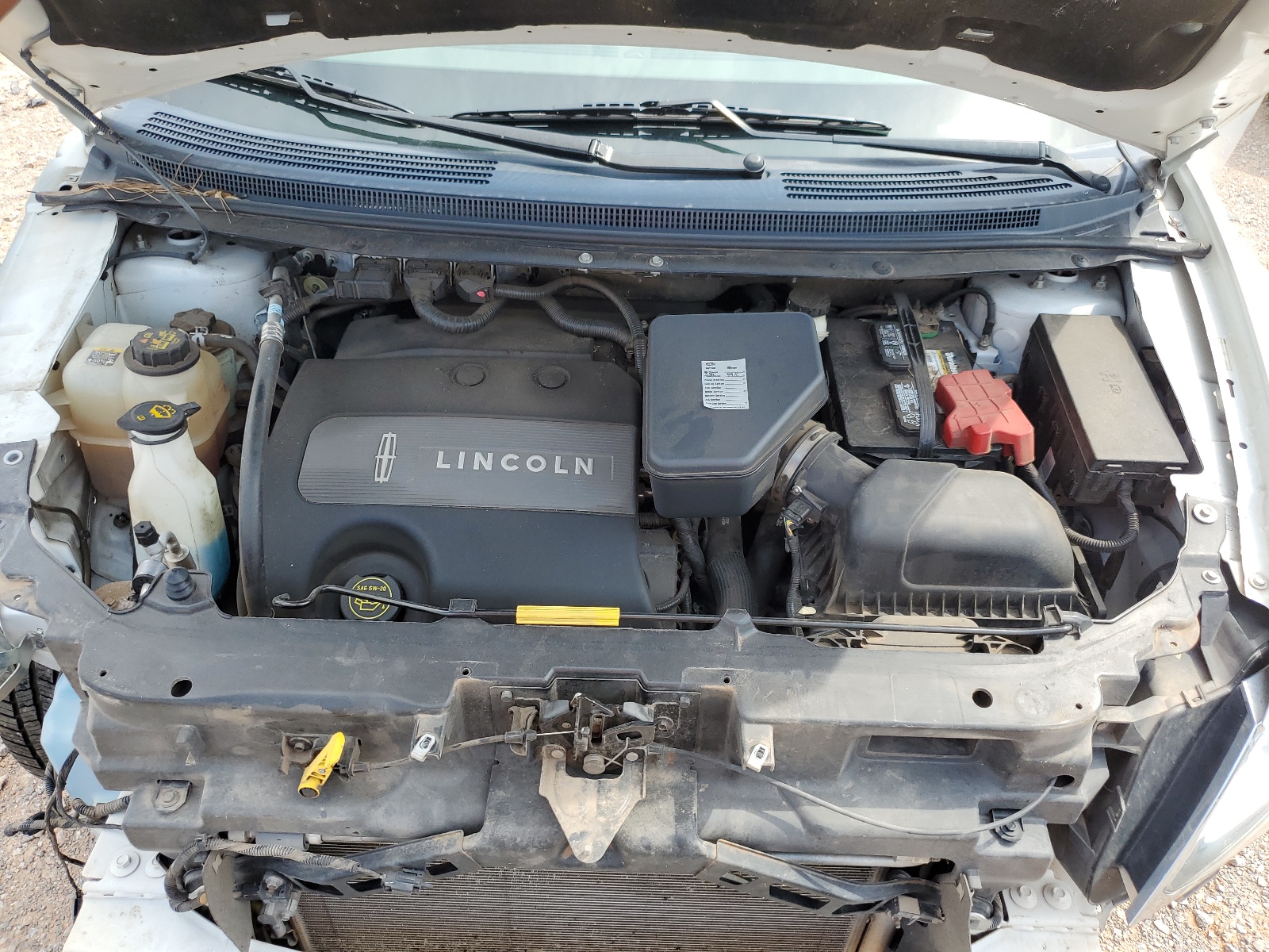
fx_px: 953
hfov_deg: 67.3
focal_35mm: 26
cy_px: 476
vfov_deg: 53.1
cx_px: 634
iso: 50
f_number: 1.5
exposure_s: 1/556
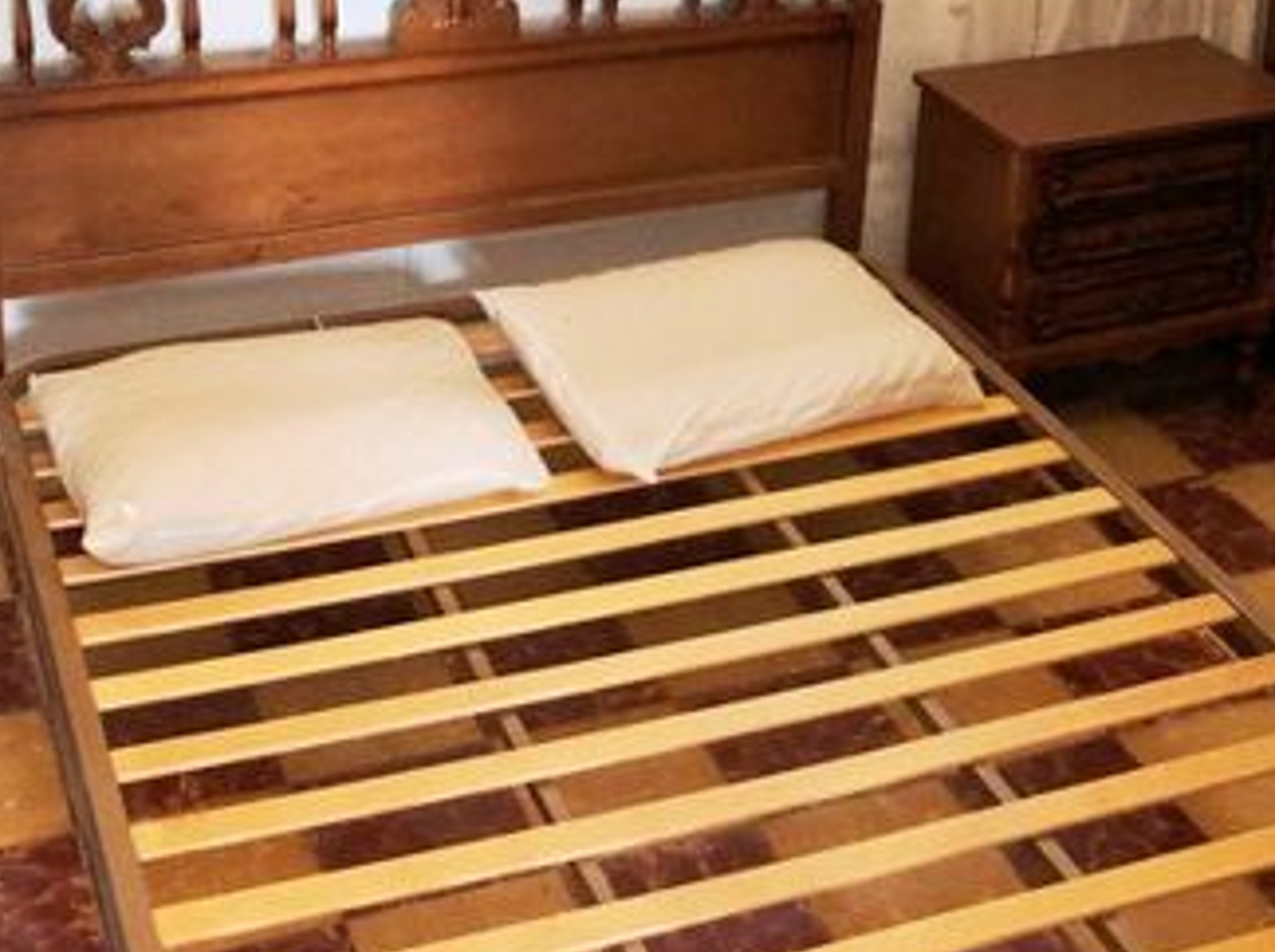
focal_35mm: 61
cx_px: 667
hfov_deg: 31.7
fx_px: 2243
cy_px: -35
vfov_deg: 22.9
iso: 40
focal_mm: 3.99
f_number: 1.8
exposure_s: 1/33
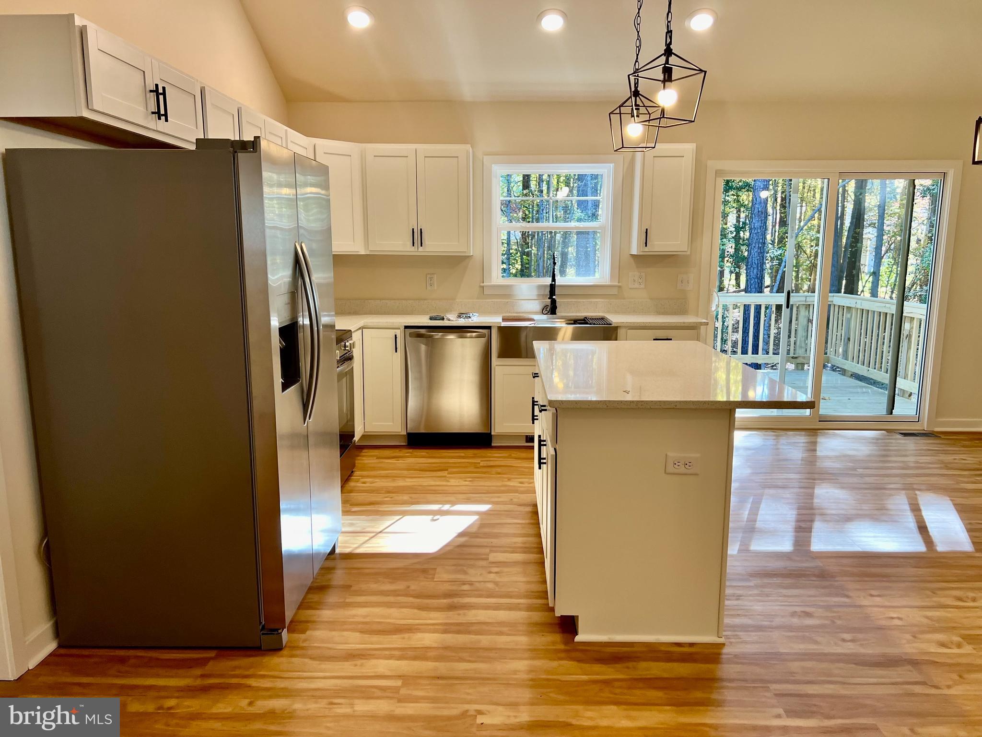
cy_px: 368
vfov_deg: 53.1
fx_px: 738
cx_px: 491
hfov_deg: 67.3
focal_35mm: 26
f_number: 1.5
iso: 80
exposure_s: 1/120
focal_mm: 5.7
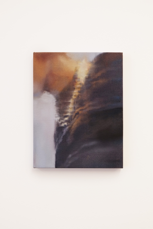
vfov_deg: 57.2
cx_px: 76
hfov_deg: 40.0
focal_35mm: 33
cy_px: 114
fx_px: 210
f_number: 4.5
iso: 400
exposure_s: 1/60
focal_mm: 22.3
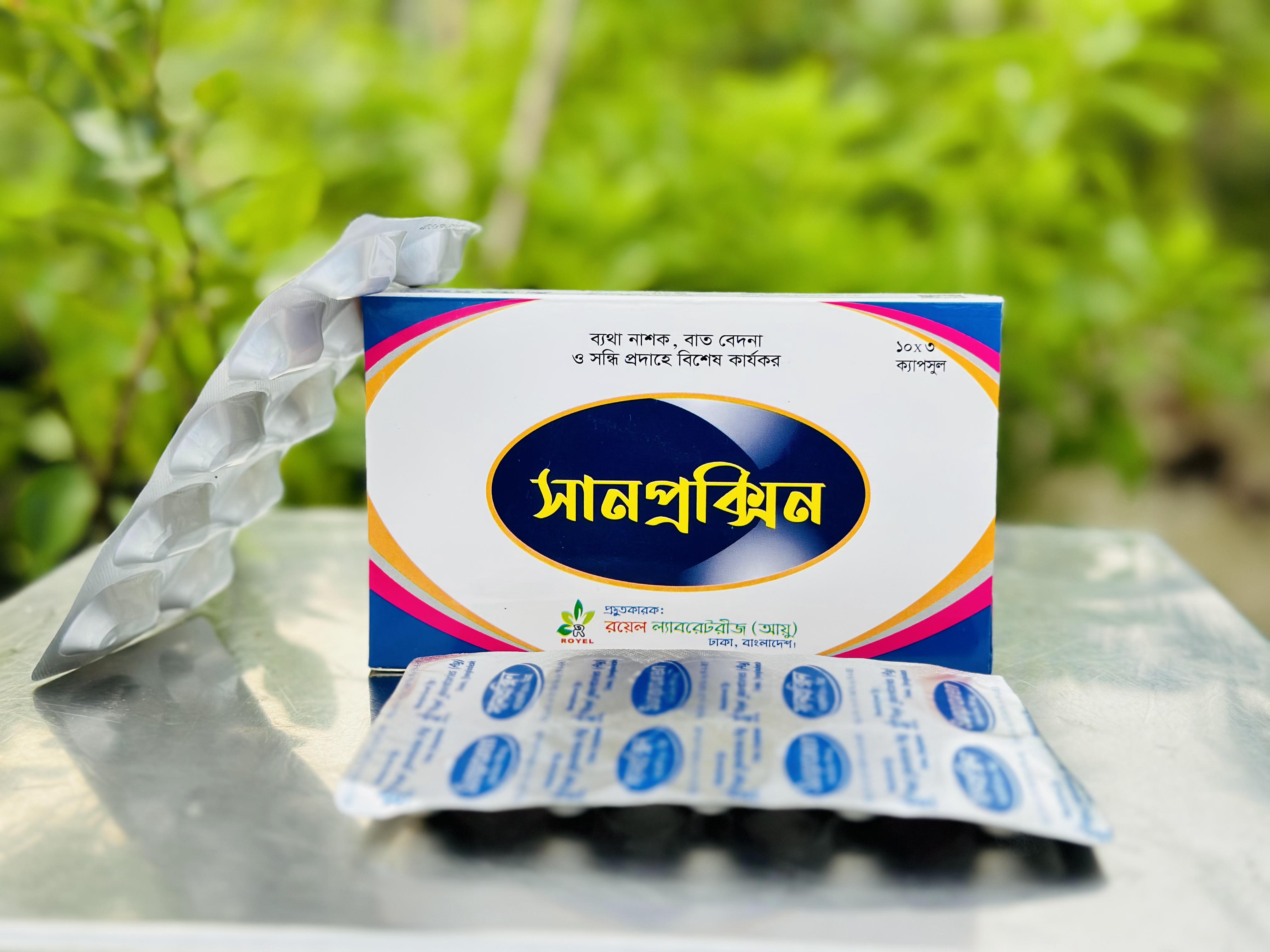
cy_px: 476
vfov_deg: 30.3
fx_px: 1761
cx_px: 635
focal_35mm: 48
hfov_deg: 39.7
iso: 80
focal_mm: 6.86
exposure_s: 1/404
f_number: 1.78
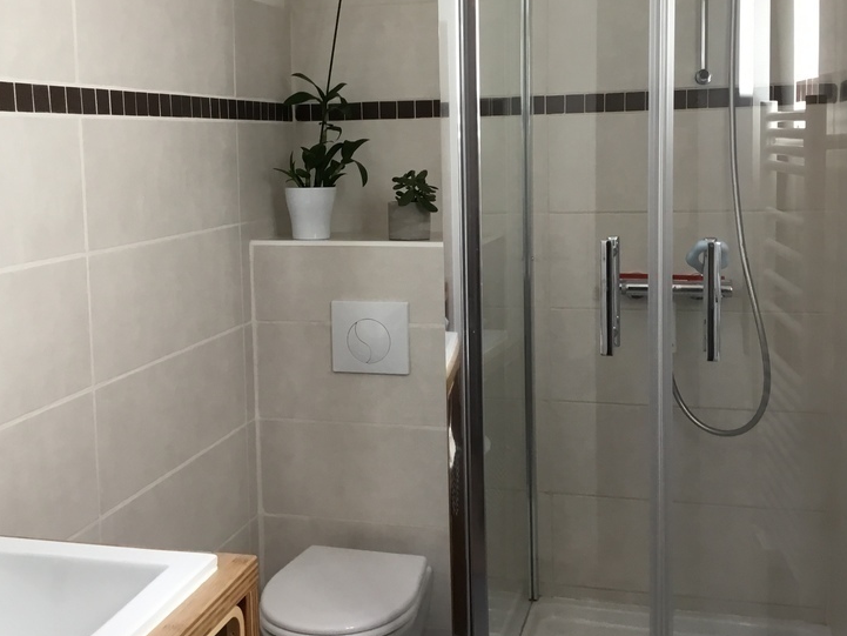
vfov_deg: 32.8
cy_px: 253
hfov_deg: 42.8
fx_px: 1077
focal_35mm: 44
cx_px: 362
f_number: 2.4
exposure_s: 1/33
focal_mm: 3.3
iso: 32
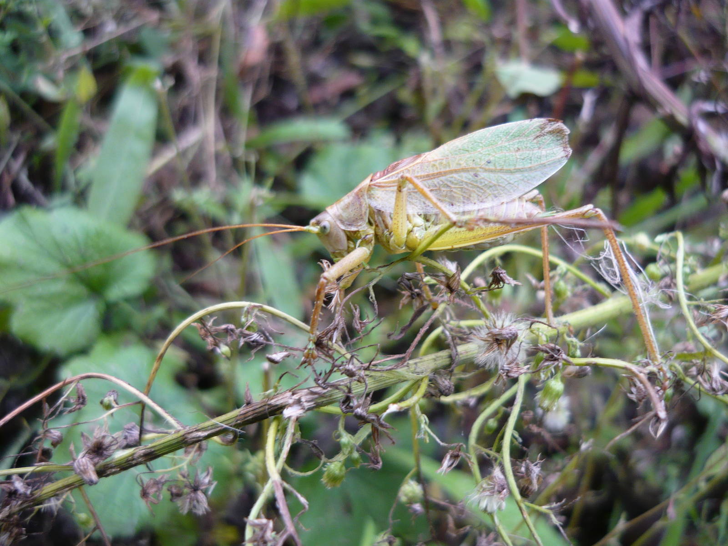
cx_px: 364
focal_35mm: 33
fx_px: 694
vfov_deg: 42.9
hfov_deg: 55.4
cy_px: 273
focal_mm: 5.5
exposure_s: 1/30
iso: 125
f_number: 2.8
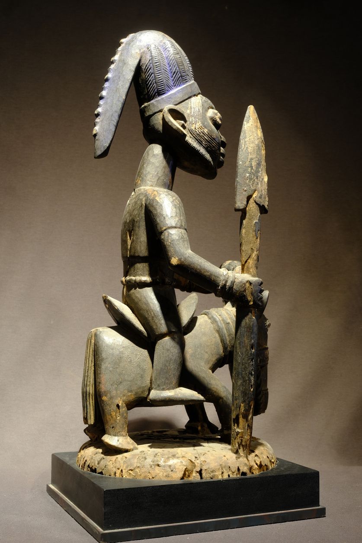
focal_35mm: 41
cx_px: 181
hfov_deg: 32.6
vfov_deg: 47.4
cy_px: 272
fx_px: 619
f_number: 9
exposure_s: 1/1.8
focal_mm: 27
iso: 250
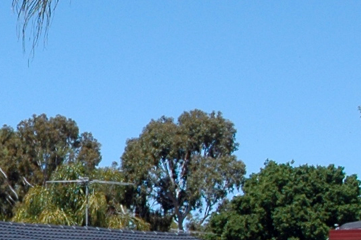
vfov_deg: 7.4
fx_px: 1844
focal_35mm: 184
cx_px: -127
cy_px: 235
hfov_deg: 10.9
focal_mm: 22
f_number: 10
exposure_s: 1/400
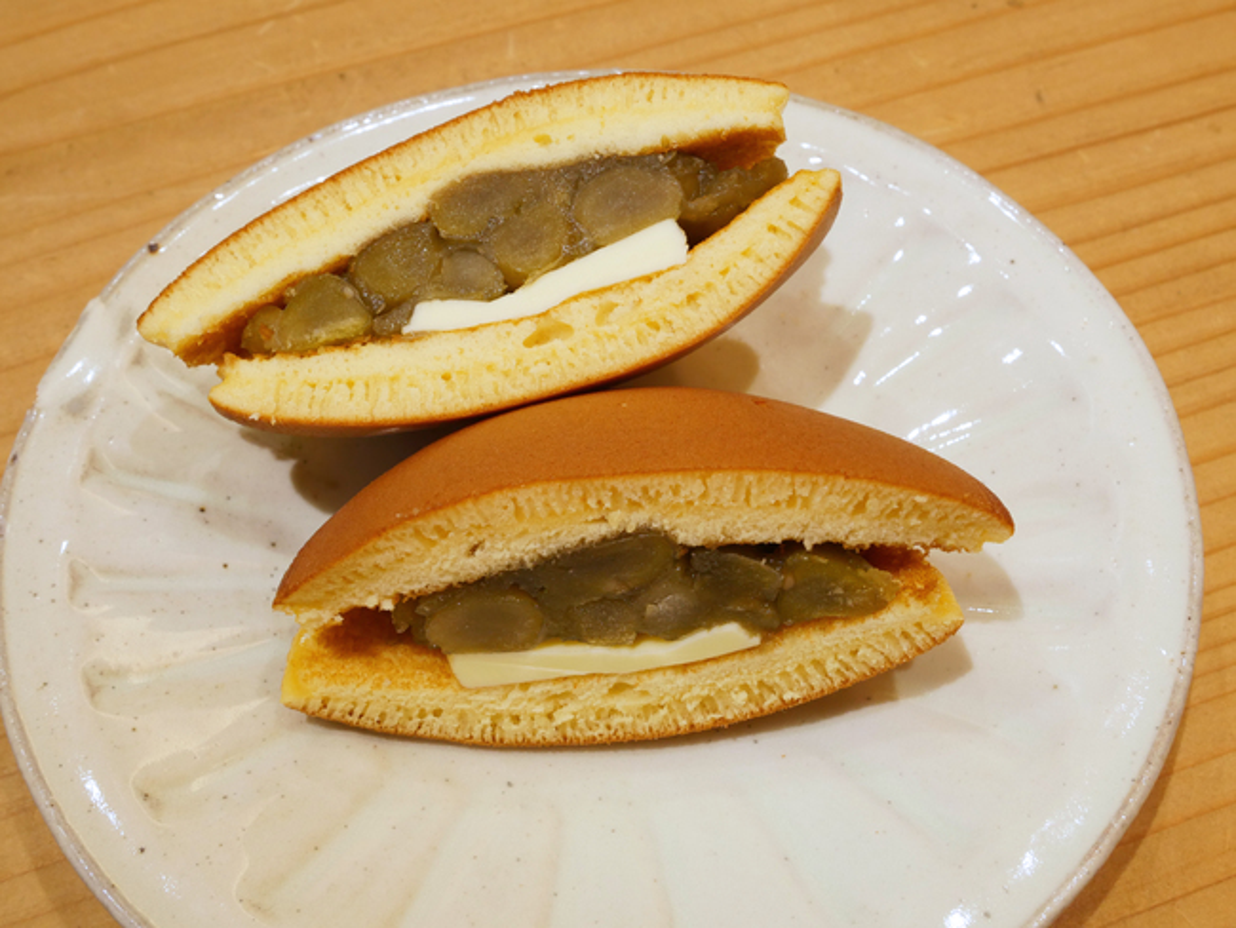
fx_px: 1500
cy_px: 464
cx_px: 618
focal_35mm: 42
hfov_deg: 44.8
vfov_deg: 34.4
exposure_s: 1/25
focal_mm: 21
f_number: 10
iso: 640
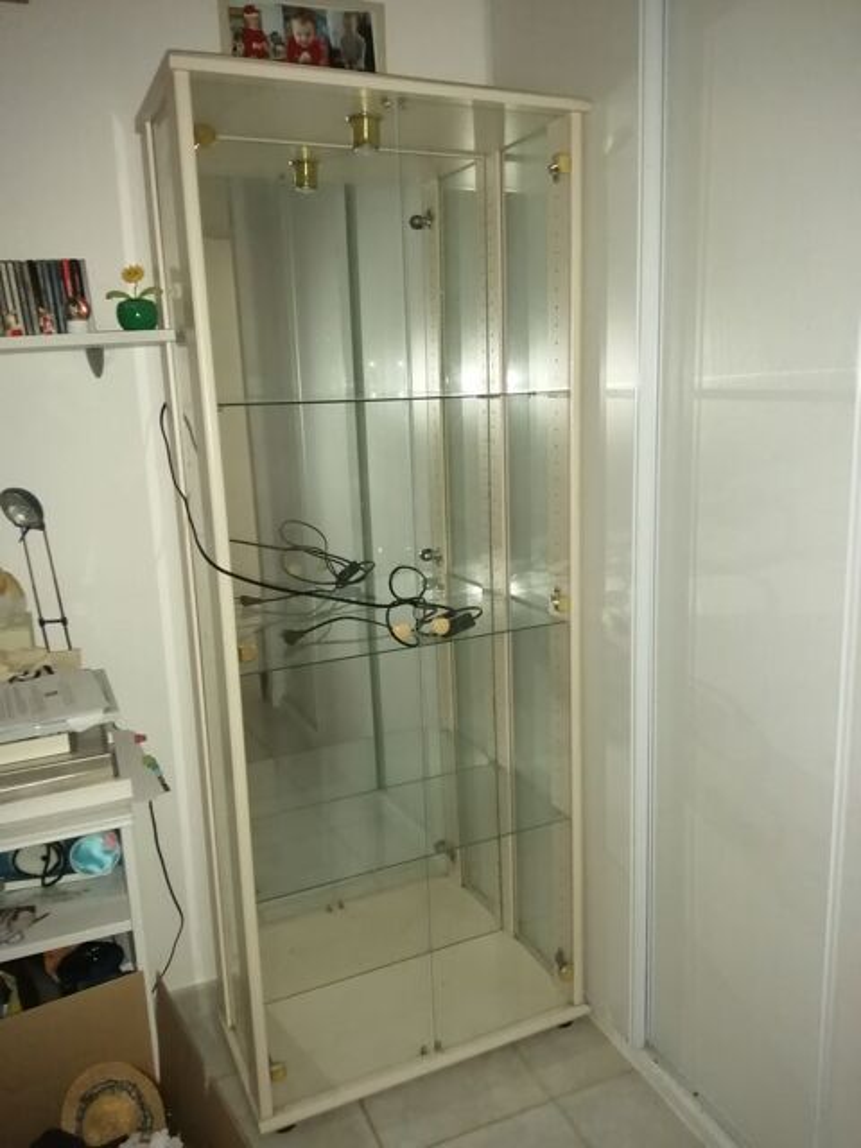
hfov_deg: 53.1
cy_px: 574
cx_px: 430
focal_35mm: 26
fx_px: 862
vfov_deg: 67.3
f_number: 1.8
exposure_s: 1/25
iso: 400
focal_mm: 3.6
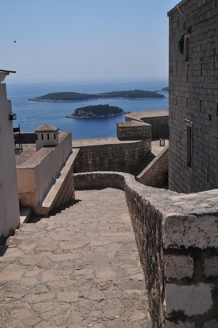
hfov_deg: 29.8
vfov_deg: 43.6
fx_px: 410
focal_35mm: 45
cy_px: 164
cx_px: 109
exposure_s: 1/125
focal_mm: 30
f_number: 29
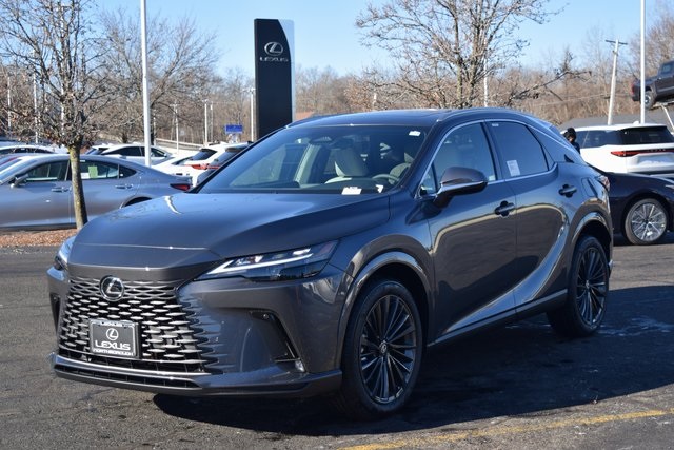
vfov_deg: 22.6
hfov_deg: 33.4
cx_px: 337
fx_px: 1124
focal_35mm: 60
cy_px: 225
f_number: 5
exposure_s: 1/1250
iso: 400
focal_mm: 40
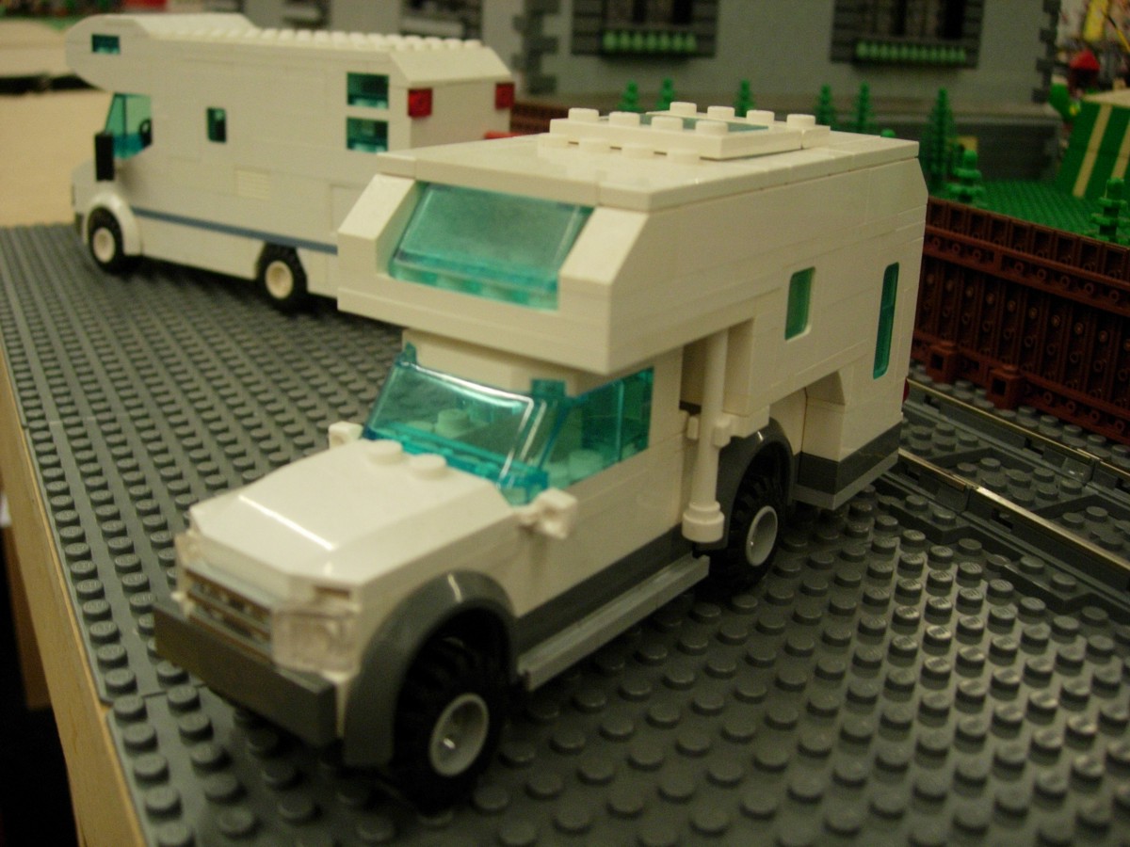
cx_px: 565
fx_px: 1240
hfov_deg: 49.0
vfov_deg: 37.7
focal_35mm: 38
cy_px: 424
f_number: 2.8
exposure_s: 1/18.4
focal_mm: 7.8
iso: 200
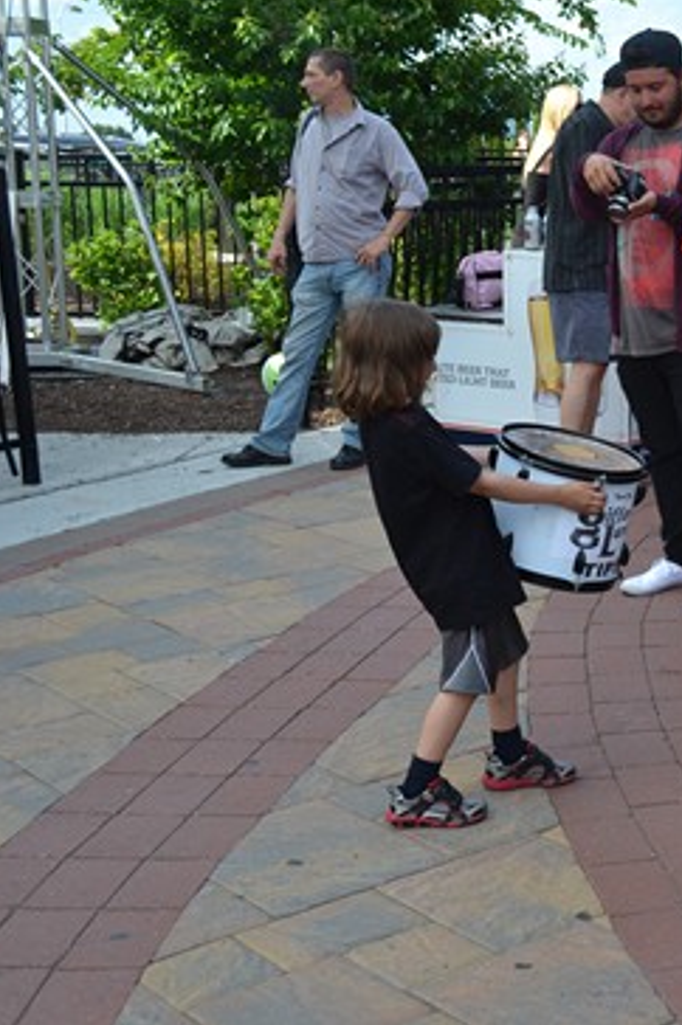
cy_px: 511
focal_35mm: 59
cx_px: 750
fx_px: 1680
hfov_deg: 21.7
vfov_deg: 34.0
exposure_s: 1/125
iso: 200
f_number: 5.6
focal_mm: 26
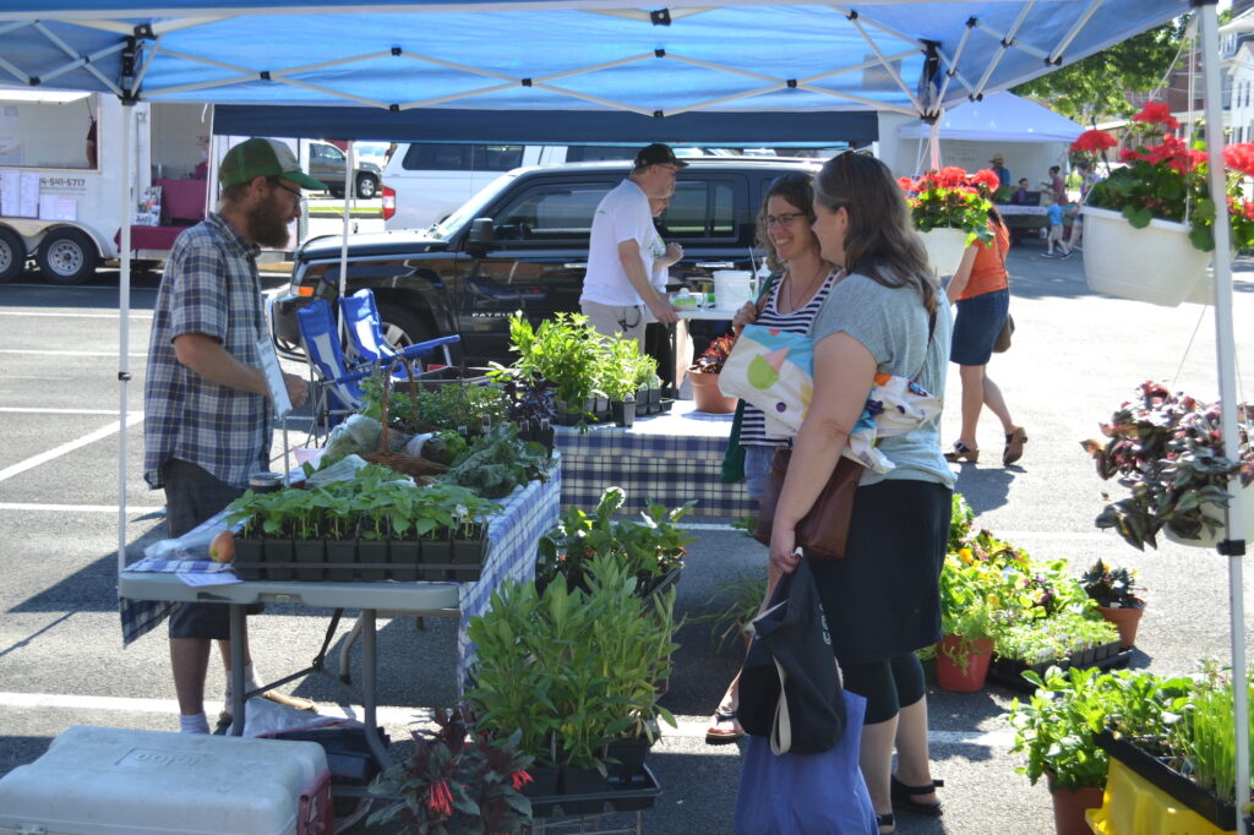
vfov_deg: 28.1
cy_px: 418
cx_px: 627
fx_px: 1671
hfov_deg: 41.1
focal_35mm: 48
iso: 100
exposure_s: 1/125
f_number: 5.6
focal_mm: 32
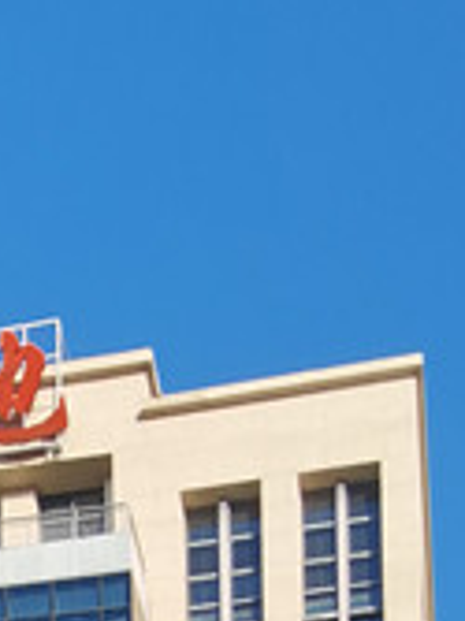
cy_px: 982
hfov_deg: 18.4
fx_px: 1148
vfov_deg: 23.1
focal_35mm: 64
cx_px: -350
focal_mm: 2.26
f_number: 2.2
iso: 50
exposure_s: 1/644
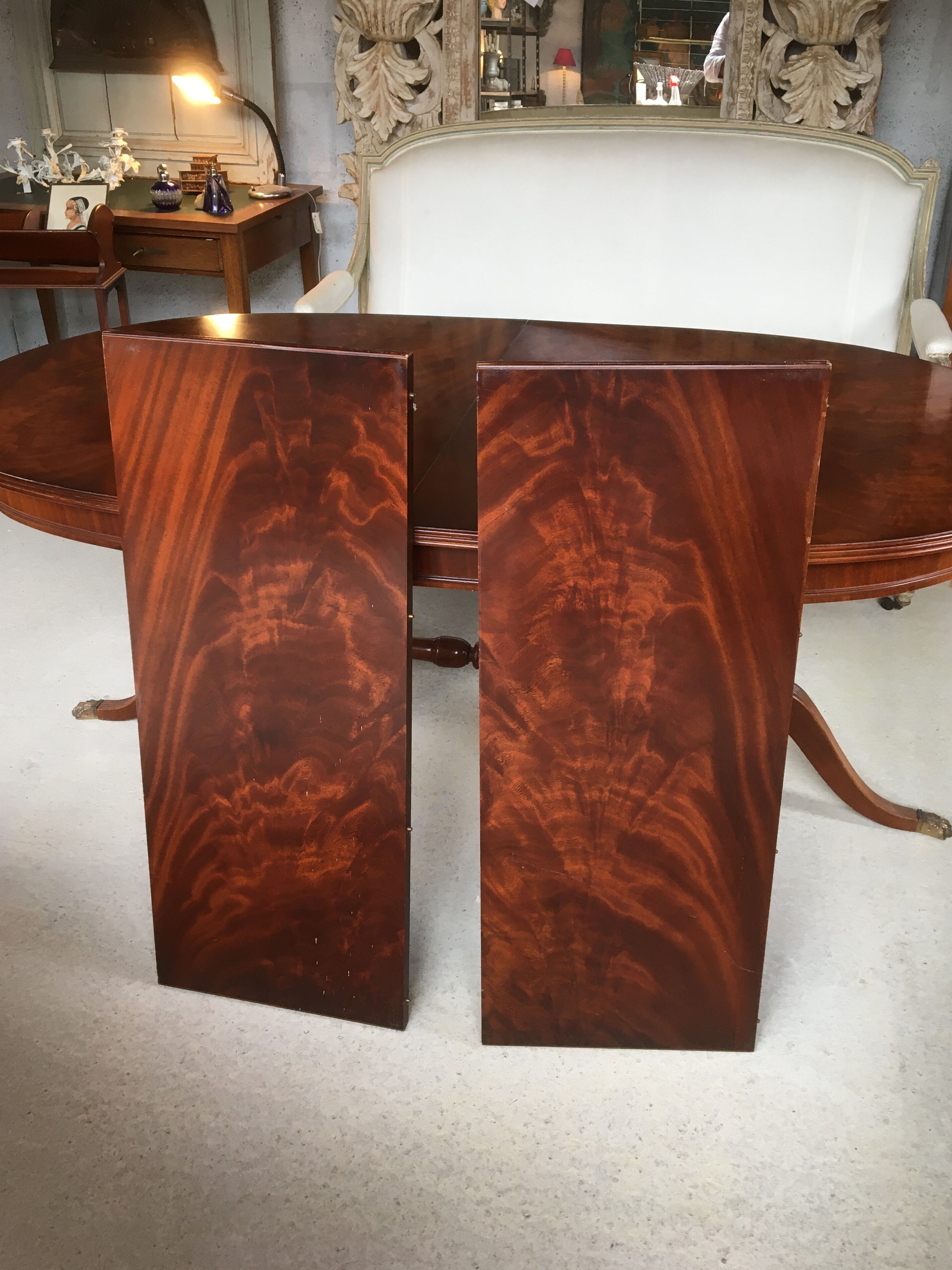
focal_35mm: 31
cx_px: 481
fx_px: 1137
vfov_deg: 58.3
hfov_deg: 45.4
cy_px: 607
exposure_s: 1/33
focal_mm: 4.15
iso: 32
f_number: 2.2
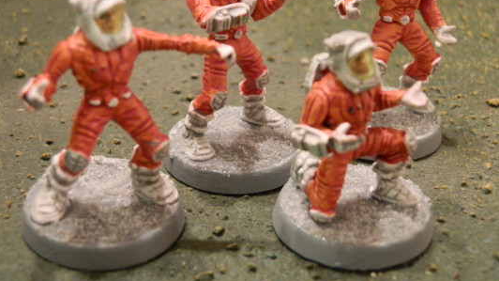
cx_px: 249
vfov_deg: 18.0
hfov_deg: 31.4
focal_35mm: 67
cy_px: 107
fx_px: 886
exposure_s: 1/8
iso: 320
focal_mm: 10.99
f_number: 3.7
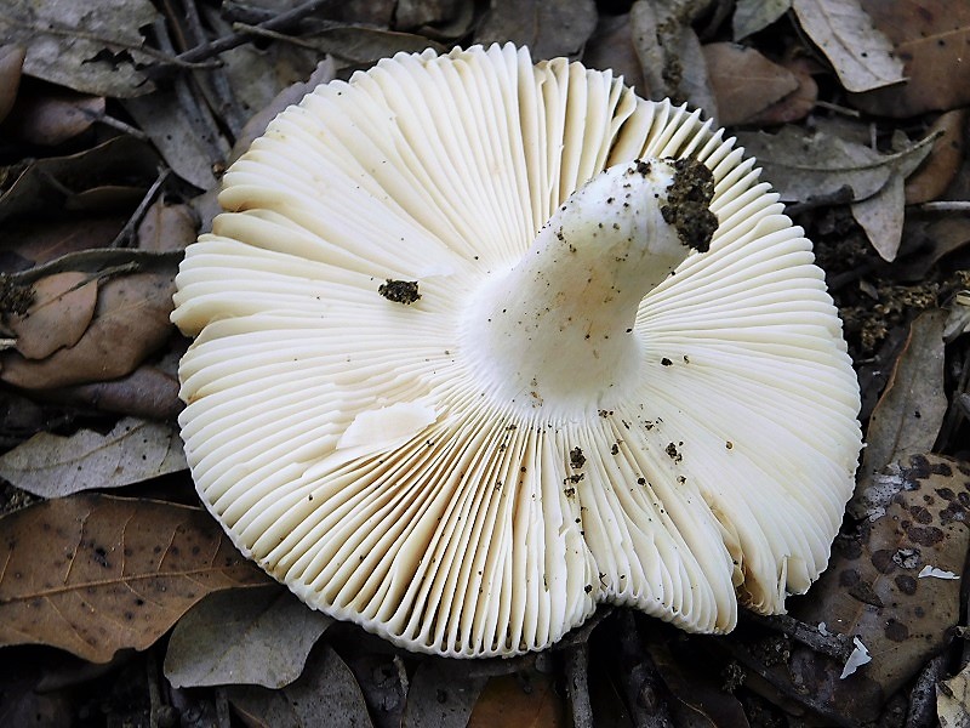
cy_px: 364
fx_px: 1653
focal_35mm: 59
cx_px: 485
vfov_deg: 24.8
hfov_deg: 32.7
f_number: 4
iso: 125
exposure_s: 1/30
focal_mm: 10.4
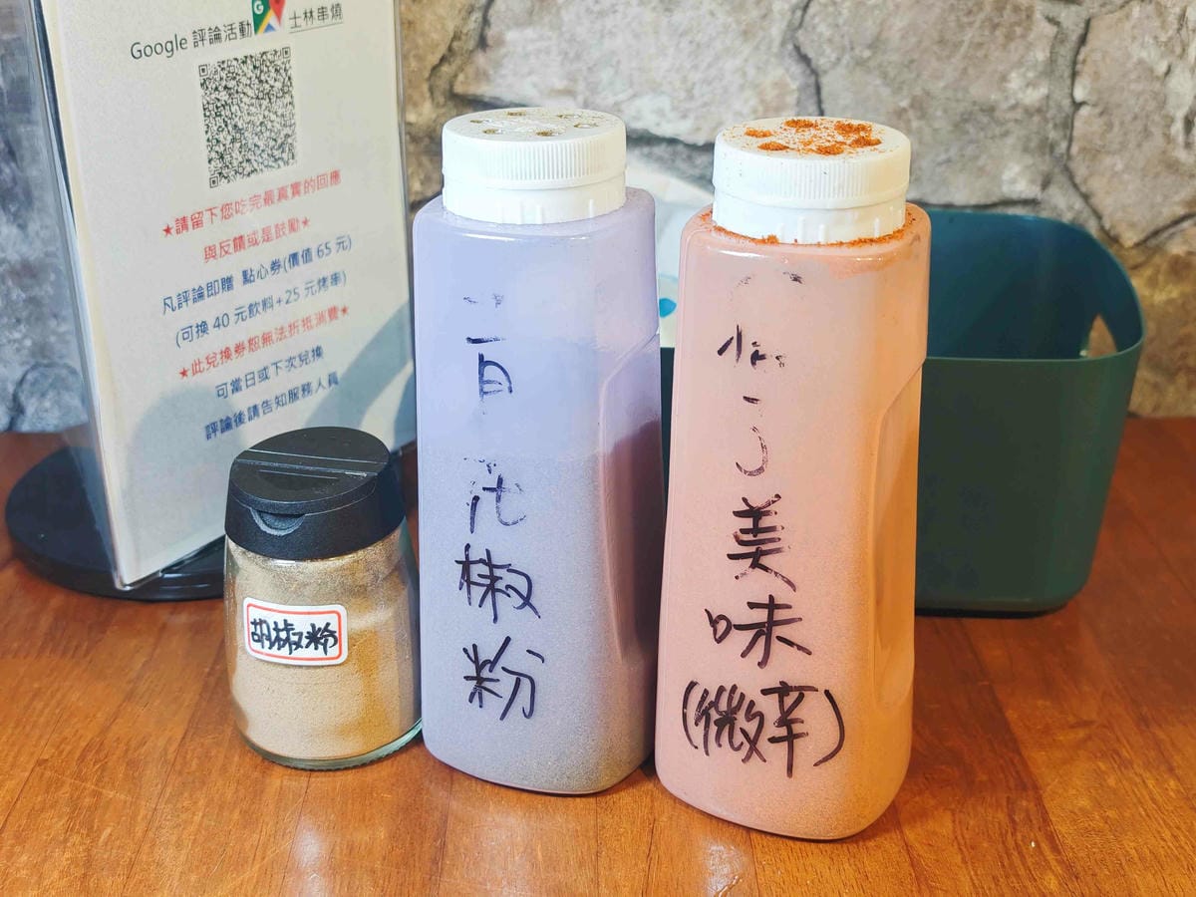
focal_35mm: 41
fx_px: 1417
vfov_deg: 35.1
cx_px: 598
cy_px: 448
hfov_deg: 45.8
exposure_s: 1/120
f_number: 2
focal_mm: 8.72
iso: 378
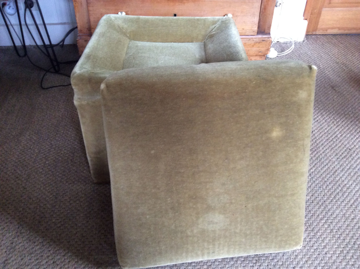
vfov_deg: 44.1
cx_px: 180
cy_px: 134
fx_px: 332
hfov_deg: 56.9
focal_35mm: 32
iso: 200
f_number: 2.4
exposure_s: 1/25
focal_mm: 3.3
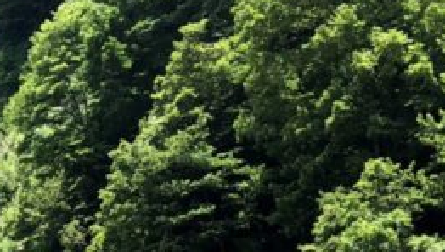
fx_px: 1406
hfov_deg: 17.1
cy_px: 552
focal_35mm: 119
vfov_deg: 9.4
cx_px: -100
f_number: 1.8
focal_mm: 3.99
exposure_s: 1/960
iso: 20
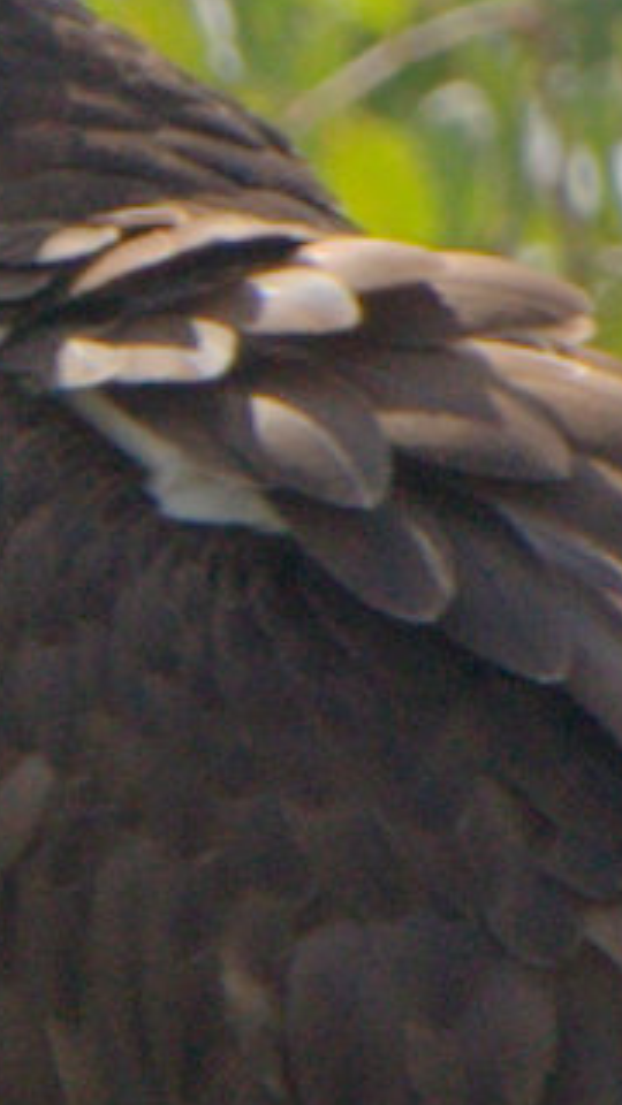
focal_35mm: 1590
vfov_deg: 1.4
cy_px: 1250
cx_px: 333
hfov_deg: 0.8
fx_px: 46620
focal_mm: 270
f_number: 8
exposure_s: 1/500
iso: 200
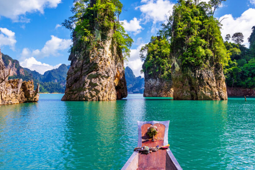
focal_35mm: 27
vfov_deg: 48.0
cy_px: 85
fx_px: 191
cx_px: 150
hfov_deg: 66.9
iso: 200
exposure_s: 1/640
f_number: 8
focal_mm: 16
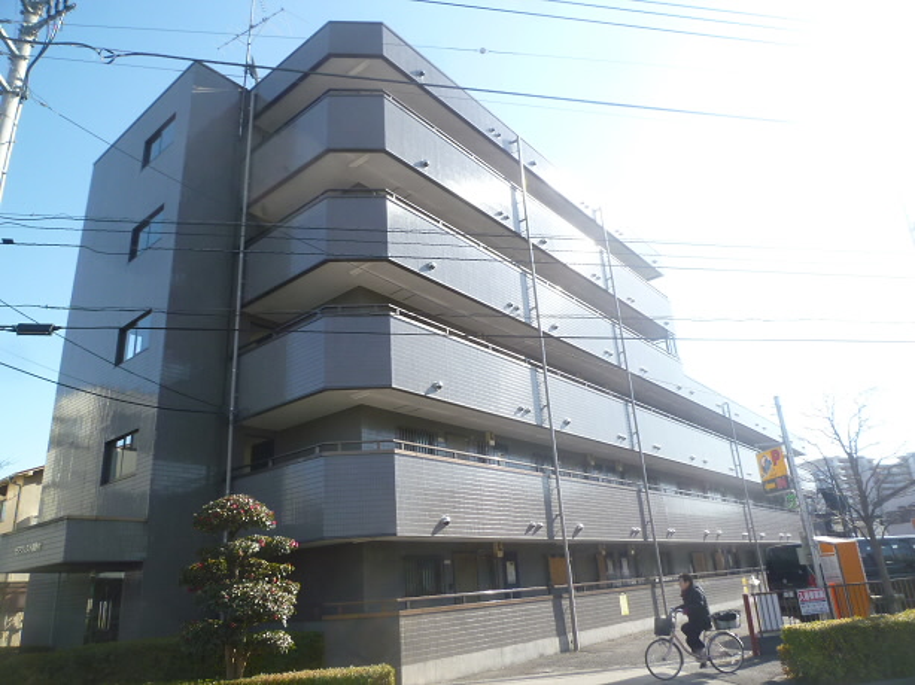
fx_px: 634
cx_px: 458
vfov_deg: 56.8
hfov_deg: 71.6
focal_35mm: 24
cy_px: 342
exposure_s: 1/250
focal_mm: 4.3
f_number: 4
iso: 80
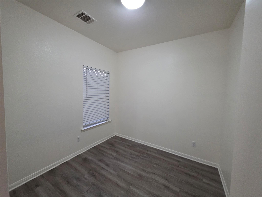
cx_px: 131
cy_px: 98
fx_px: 98
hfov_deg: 106.2
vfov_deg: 89.9
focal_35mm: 13
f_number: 1.9
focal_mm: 2.2
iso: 500
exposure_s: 1/60
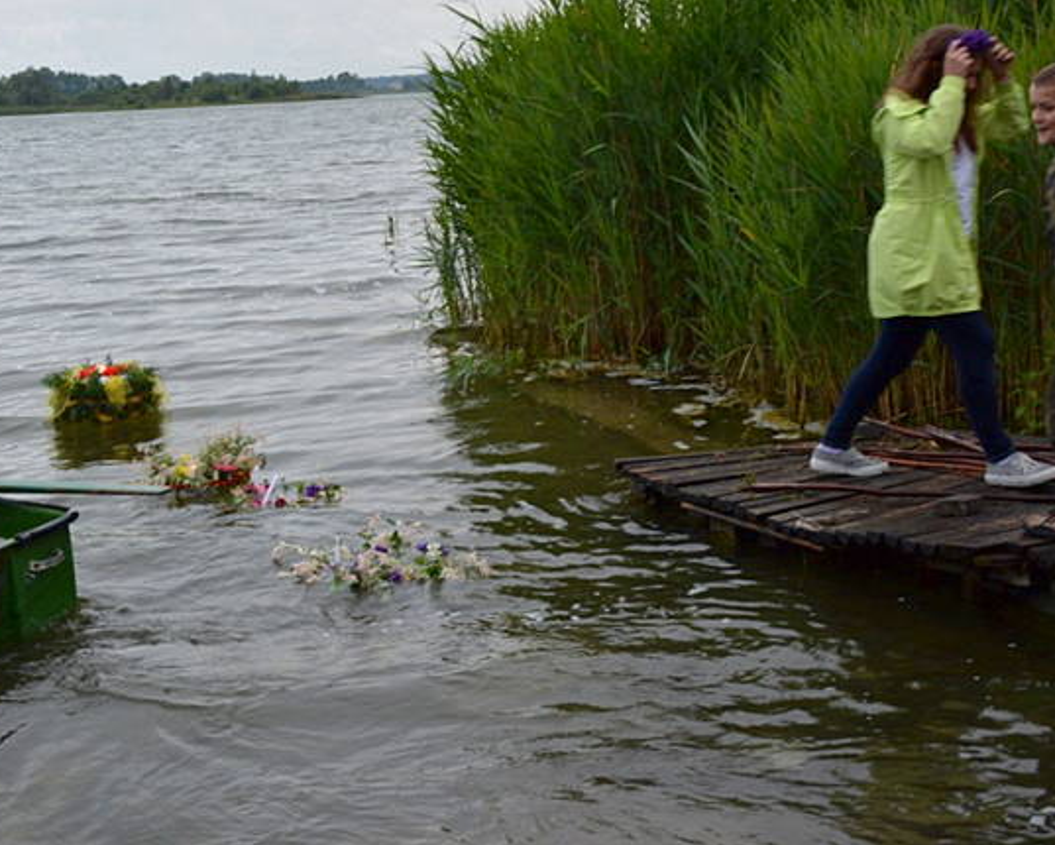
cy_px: 383
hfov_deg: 33.6
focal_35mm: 56
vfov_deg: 27.3
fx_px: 1741
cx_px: 428
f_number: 4
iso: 280
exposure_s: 1/60
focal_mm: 25
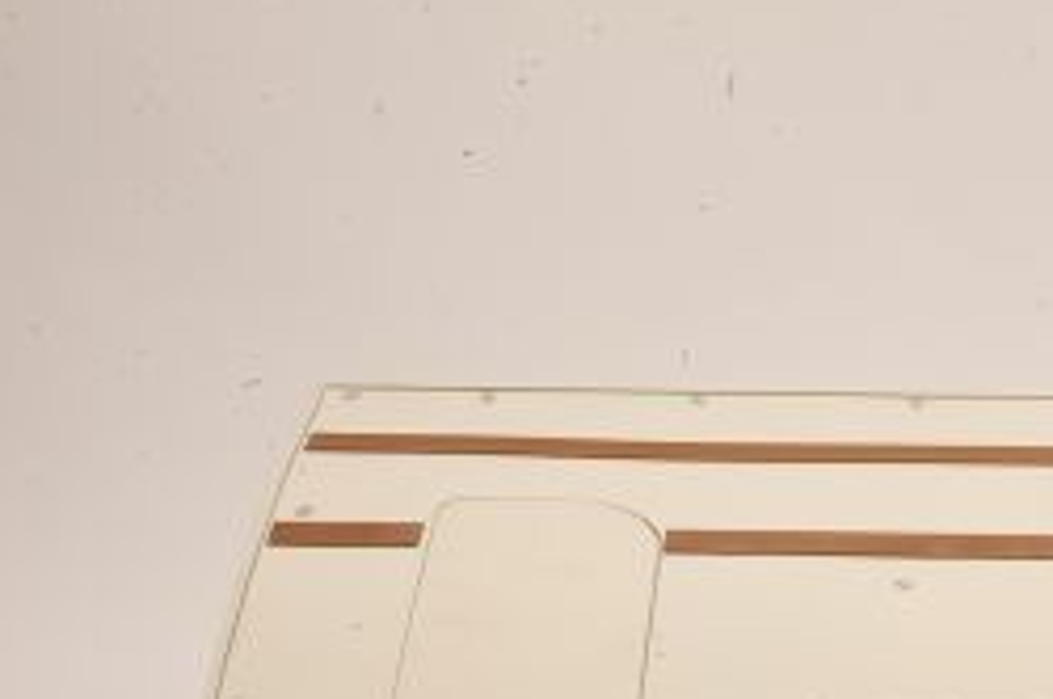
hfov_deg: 16.5
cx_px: 1221
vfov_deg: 11.2
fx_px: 3505
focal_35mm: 120
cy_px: 819
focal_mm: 50
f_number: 22
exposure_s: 1/160
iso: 320
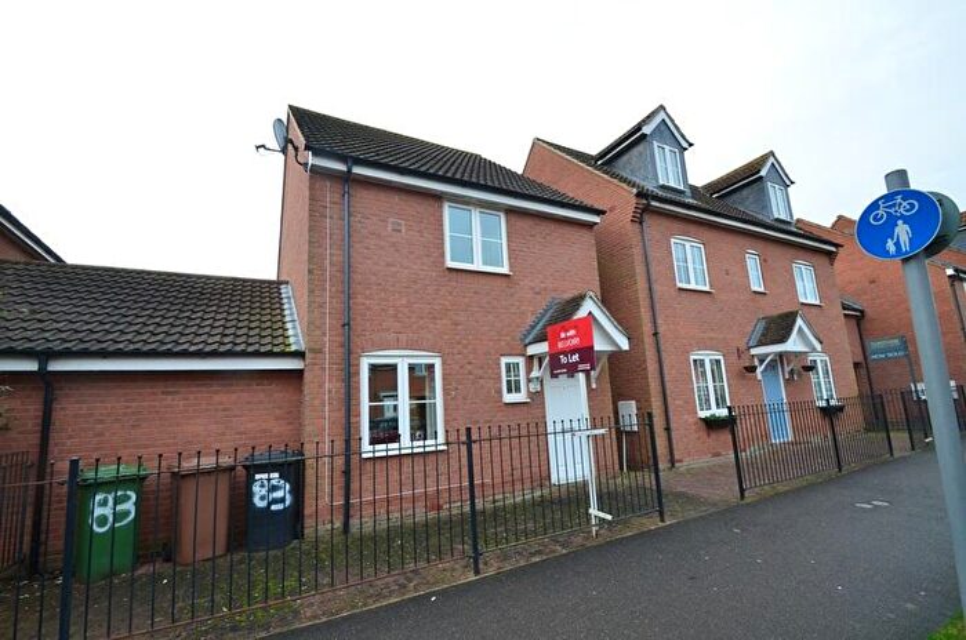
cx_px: 483
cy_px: 320
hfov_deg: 100.5
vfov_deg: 77.1
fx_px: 402
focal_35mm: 15
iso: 400
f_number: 9
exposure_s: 1/160
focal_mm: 10
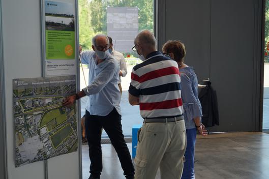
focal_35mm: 52
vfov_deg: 25.7
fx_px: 392
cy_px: 90
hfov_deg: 37.9
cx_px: 134
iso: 320
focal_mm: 35
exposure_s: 1/160
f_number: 5
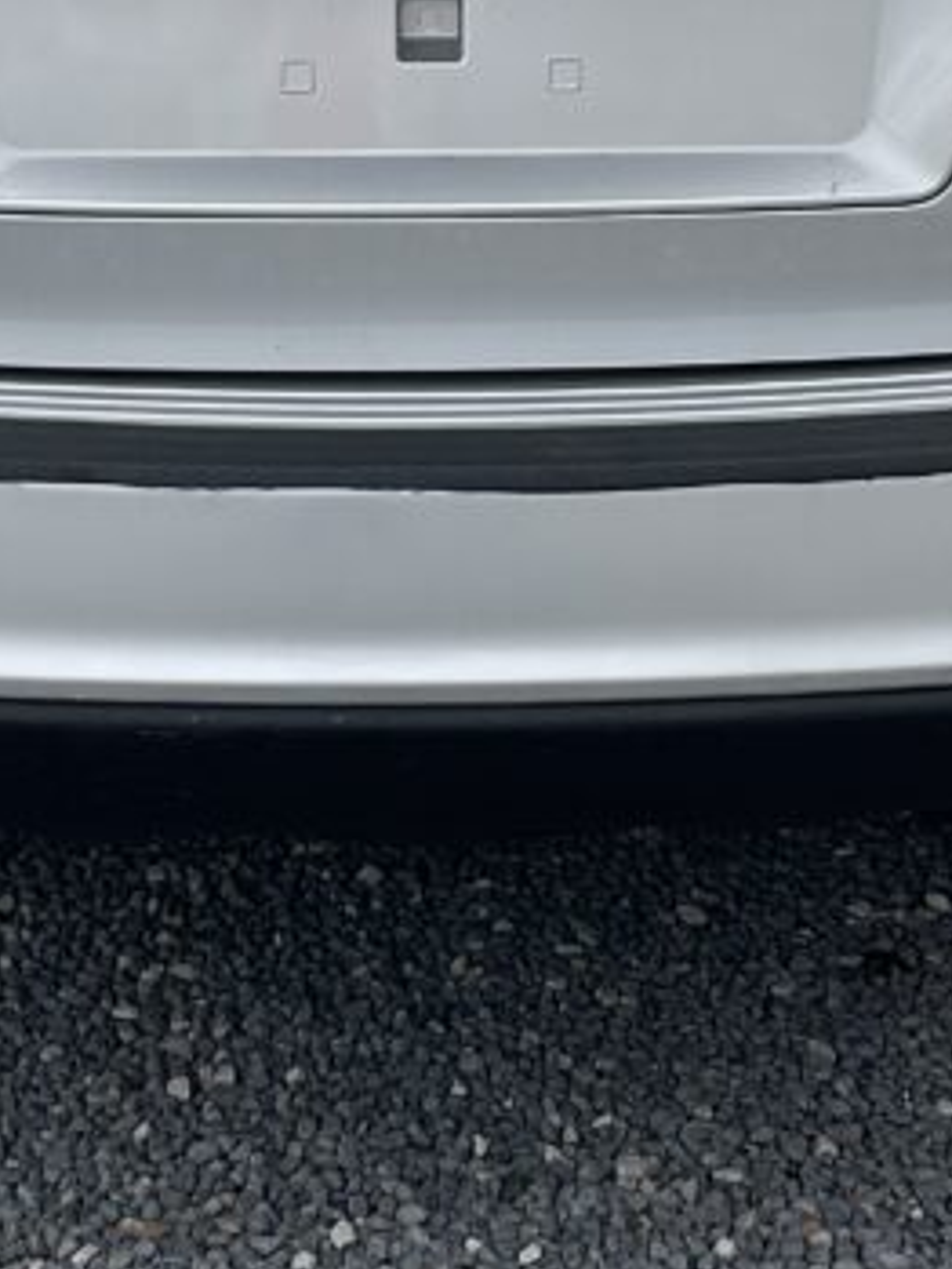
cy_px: 316
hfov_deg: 17.4
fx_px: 3115
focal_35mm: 85
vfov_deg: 22.8
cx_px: 396
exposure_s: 1/1250
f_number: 1.8
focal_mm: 3
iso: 16
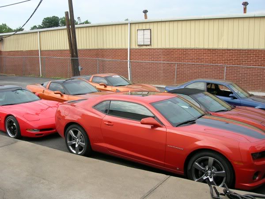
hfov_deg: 54.0
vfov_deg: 41.8
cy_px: 100
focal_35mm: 34
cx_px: 132
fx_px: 260
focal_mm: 5.7
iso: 50
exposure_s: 1/129
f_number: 4.9
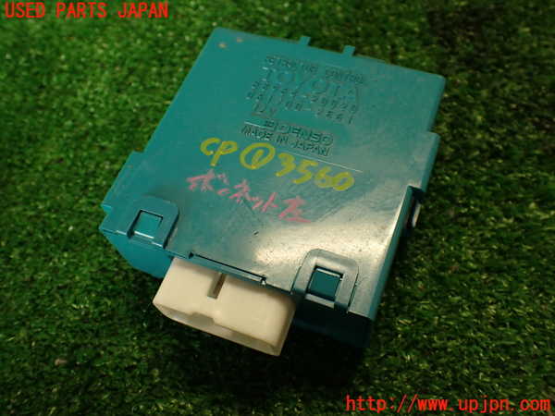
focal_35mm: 32
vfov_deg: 44.2
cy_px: 208
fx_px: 513
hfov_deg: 56.8
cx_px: 278
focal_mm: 5.79
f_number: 2.4
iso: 200
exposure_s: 1/50
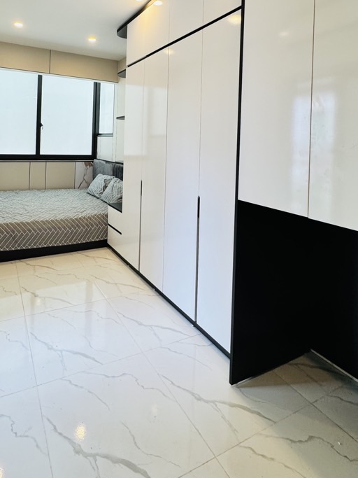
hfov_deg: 62.1
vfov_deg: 75.2
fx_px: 290
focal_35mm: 21
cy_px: 140
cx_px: 123
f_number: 2.2
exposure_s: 1/100
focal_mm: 2.22
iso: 160
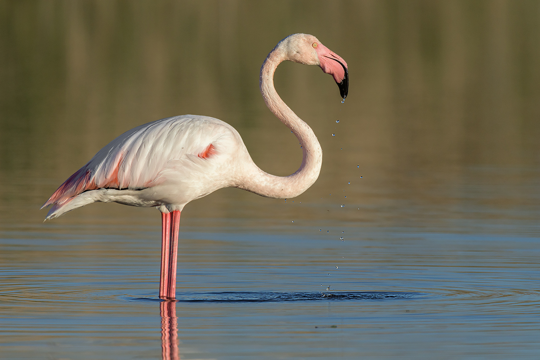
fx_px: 13501
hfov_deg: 2.3
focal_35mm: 900
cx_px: 270
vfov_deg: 1.5
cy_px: 180
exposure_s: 1/2500
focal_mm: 600
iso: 400
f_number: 8
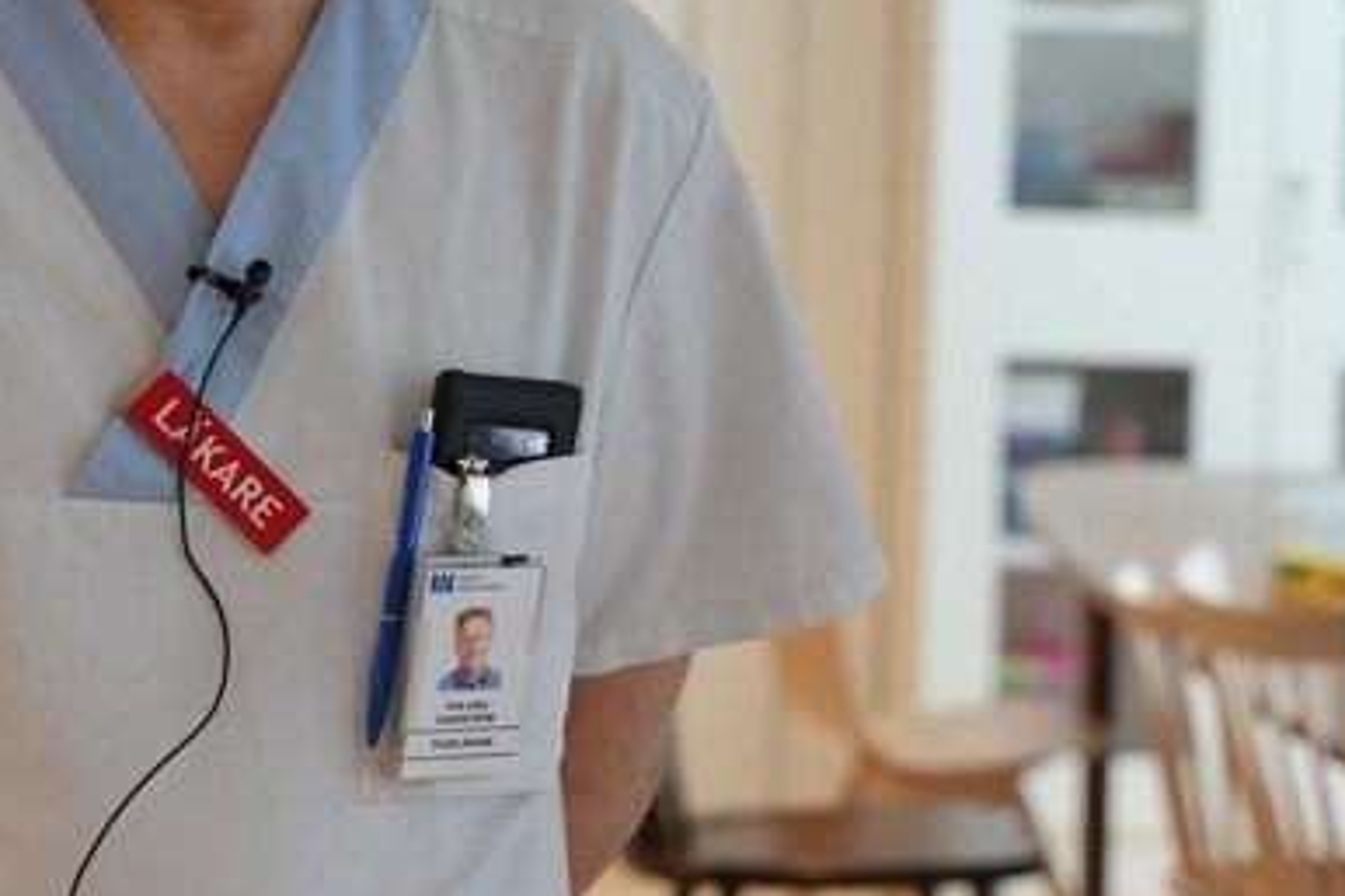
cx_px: 268
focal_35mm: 174
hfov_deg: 11.8
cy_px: -70
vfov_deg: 7.8
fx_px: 6498
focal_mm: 70
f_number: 4
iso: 640
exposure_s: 1/160
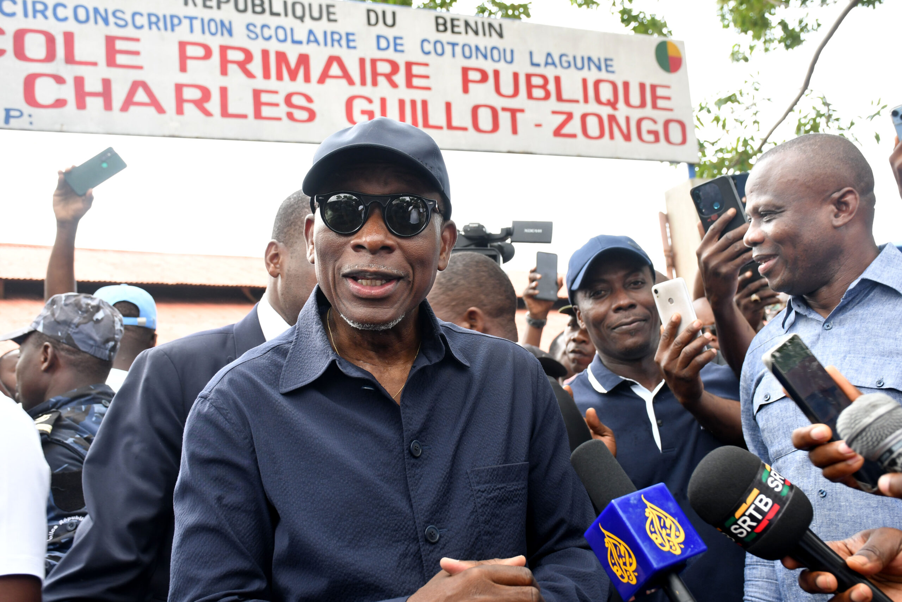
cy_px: 301
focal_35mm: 45
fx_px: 1127
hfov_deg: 43.6
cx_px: 451
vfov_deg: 29.9
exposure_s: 1/125
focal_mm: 30
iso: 320
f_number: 5.6
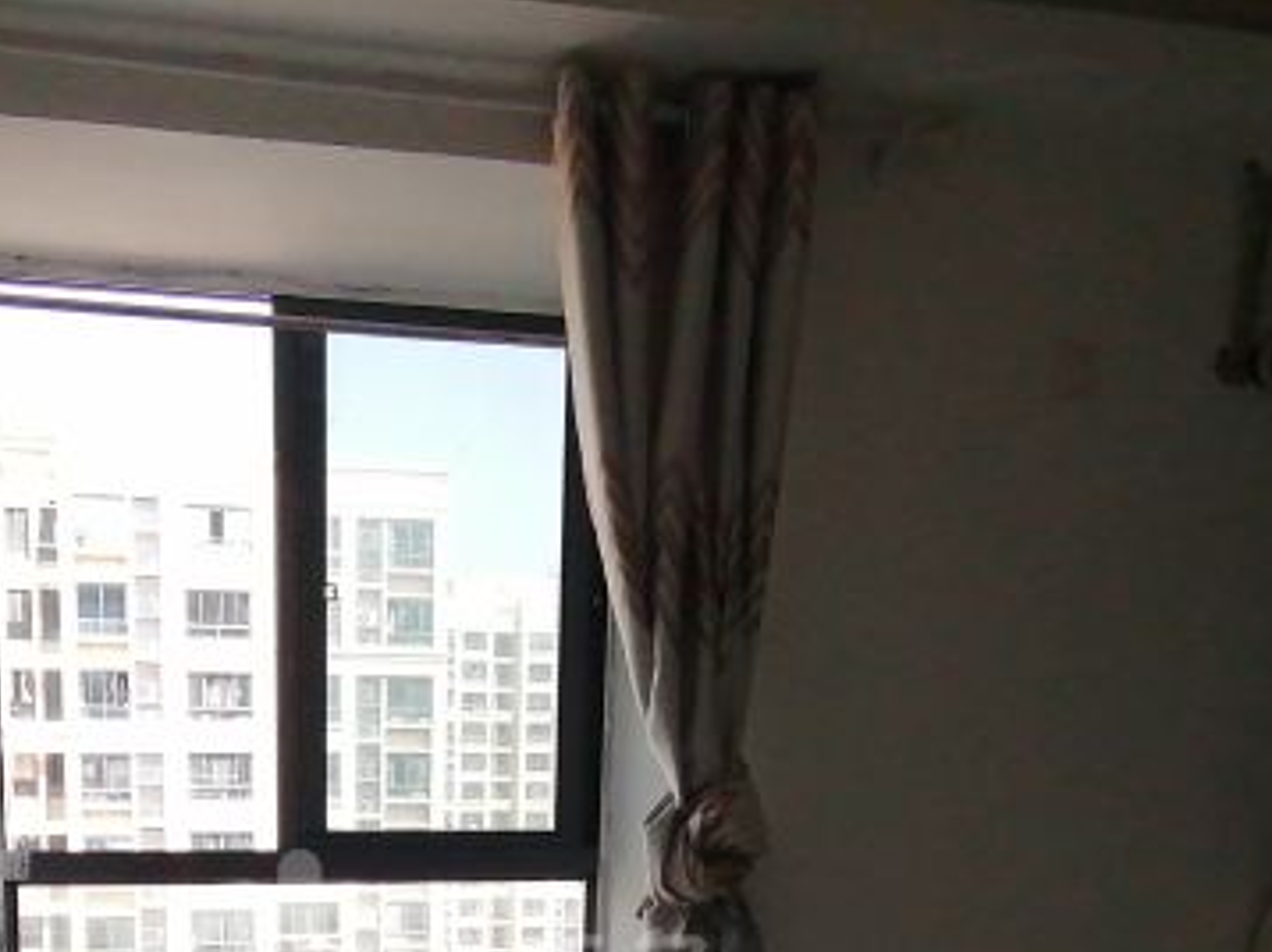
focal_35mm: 38
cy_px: 948
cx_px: 448
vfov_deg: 34.4
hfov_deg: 48.4
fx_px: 1395
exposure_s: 1/589
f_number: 2.4
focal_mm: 1.78
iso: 160
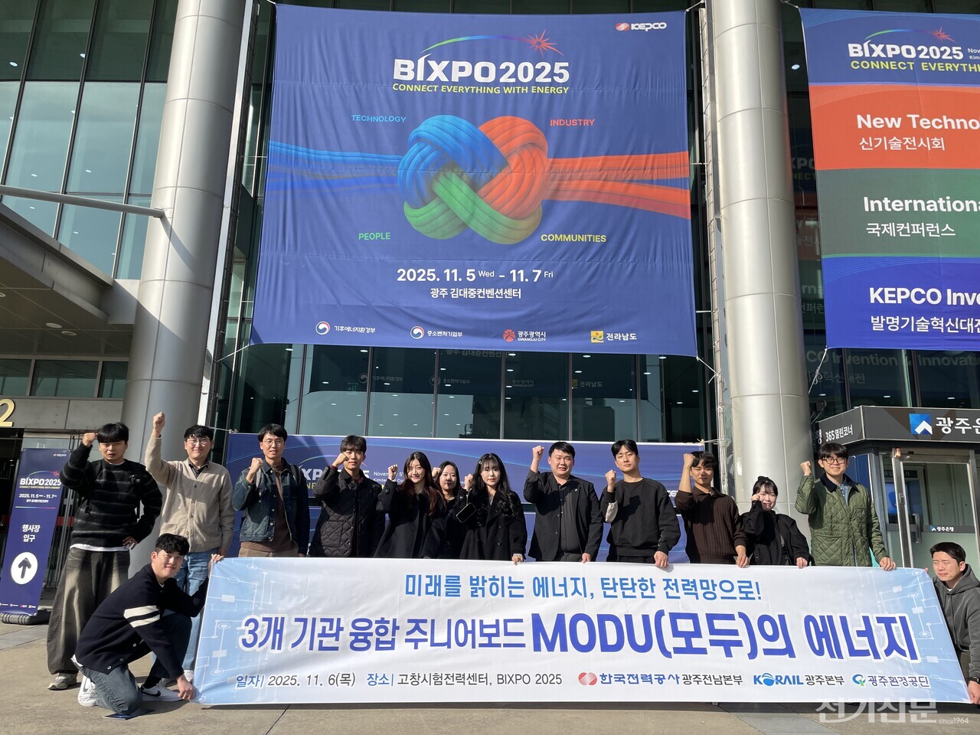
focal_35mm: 26
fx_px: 736
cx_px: 490
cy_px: 368
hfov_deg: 67.3
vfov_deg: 53.1
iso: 32
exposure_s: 1/3125
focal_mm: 4.2
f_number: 1.6
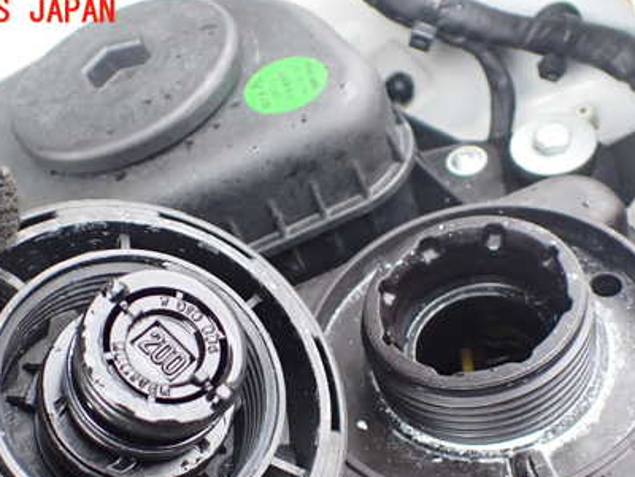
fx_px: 825
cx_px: 303
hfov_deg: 42.1
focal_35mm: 45
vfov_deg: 31.7
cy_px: 350
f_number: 2.3
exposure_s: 1/125
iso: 500
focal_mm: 5.4
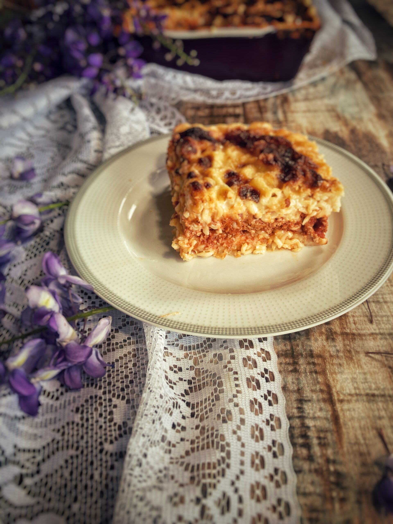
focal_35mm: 28
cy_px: 262
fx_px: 424
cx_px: 196
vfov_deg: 63.4
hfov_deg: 49.7
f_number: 1.8
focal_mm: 3.99
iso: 50
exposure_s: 1/100
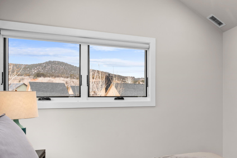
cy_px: 106
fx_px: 211
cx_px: 193
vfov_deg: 40.6
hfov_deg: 54.3
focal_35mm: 32
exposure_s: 1/5
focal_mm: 16
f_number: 11
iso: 400
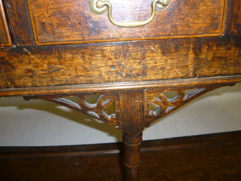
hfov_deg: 61.7
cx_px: 120
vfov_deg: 48.2
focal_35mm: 29
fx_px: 202
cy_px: 90
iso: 100
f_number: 3.3
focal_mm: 5.2
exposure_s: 1/30
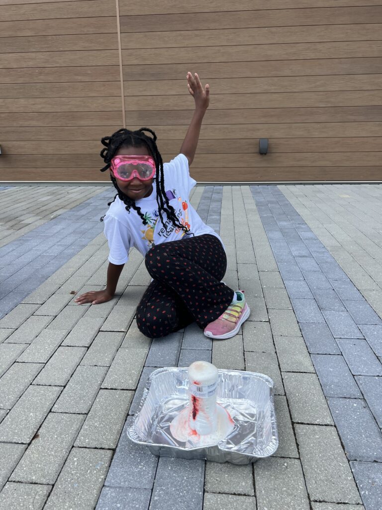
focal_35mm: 26
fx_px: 383
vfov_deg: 67.3
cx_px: 191
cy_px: 255
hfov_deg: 53.1
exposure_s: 1/1252
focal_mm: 5.7
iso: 50
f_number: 1.5
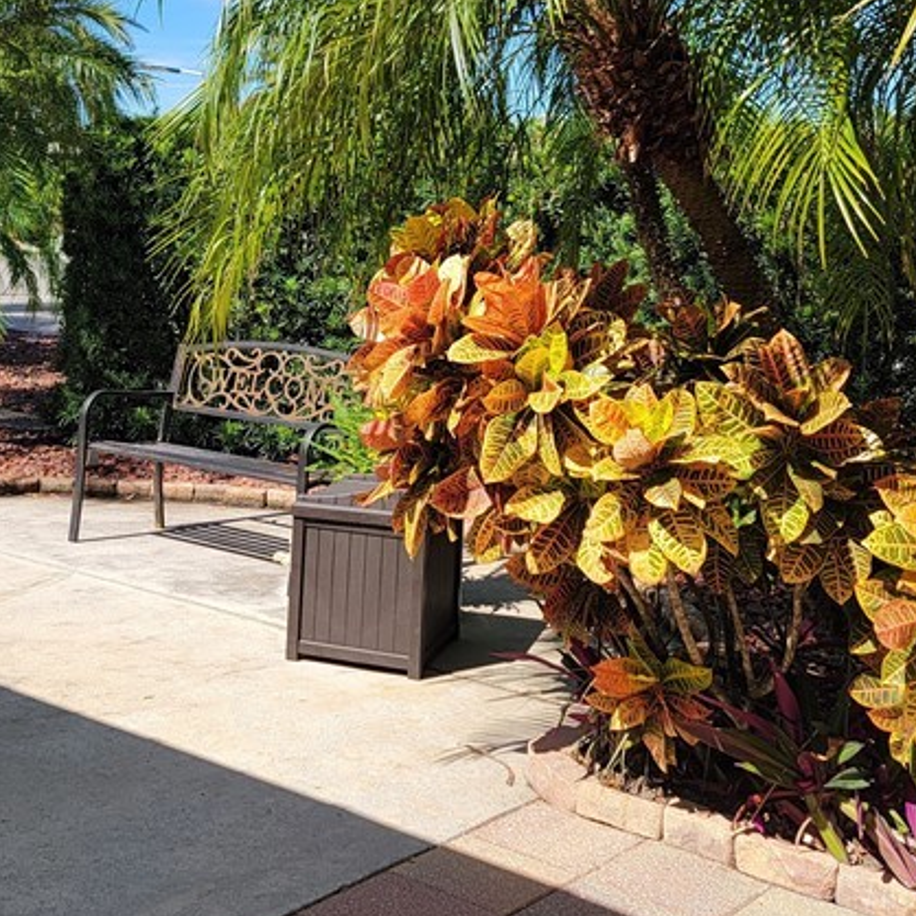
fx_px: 1557
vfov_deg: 31.8
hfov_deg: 32.4
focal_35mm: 52
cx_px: 278
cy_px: 171
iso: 16
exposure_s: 1/734
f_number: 1.8
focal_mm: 6.7
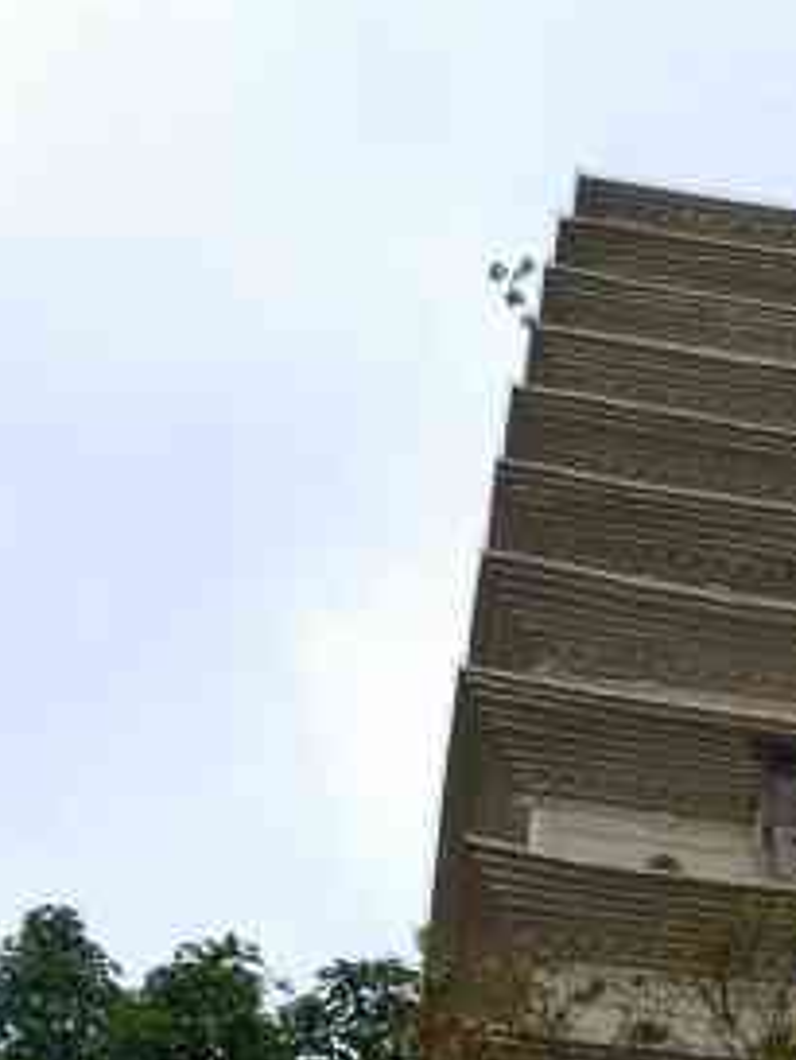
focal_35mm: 82
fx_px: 2512
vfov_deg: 21.0
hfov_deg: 17.5
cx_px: 846
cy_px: 1489
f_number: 1.9
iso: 104
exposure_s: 1/1429
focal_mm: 3.94
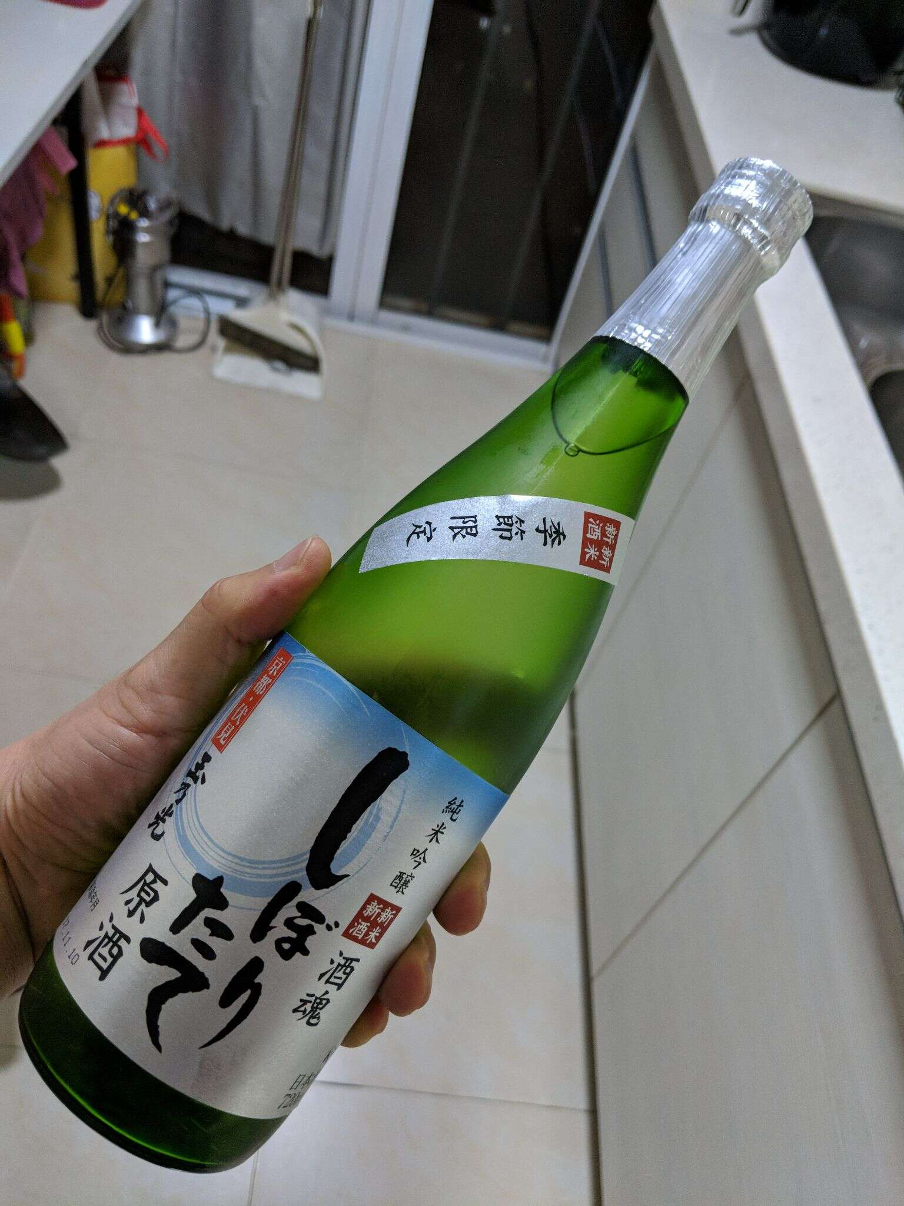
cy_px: 603
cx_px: 452
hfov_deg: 51.4
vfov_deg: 65.3
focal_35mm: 27
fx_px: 940
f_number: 1.8
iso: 361
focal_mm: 4.44
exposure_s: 1/60
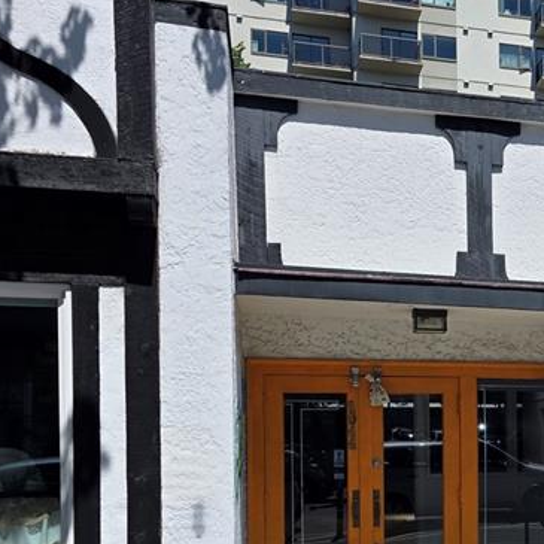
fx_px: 1013
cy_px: 426
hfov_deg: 26.8
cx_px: 644
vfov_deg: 29.4
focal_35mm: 57
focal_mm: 6.3
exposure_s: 1/7061
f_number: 1.7
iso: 80
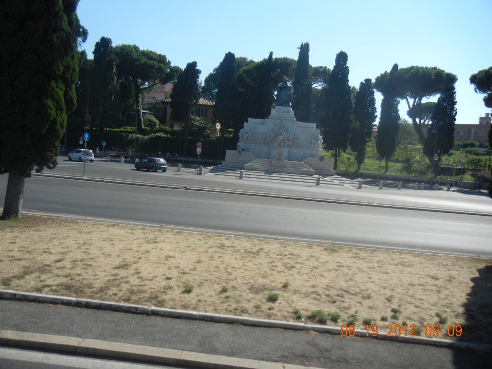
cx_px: 246
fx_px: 426
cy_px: 184
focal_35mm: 30
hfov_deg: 60.0
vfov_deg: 46.8
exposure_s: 1/388
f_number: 7
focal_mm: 5.4
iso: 160
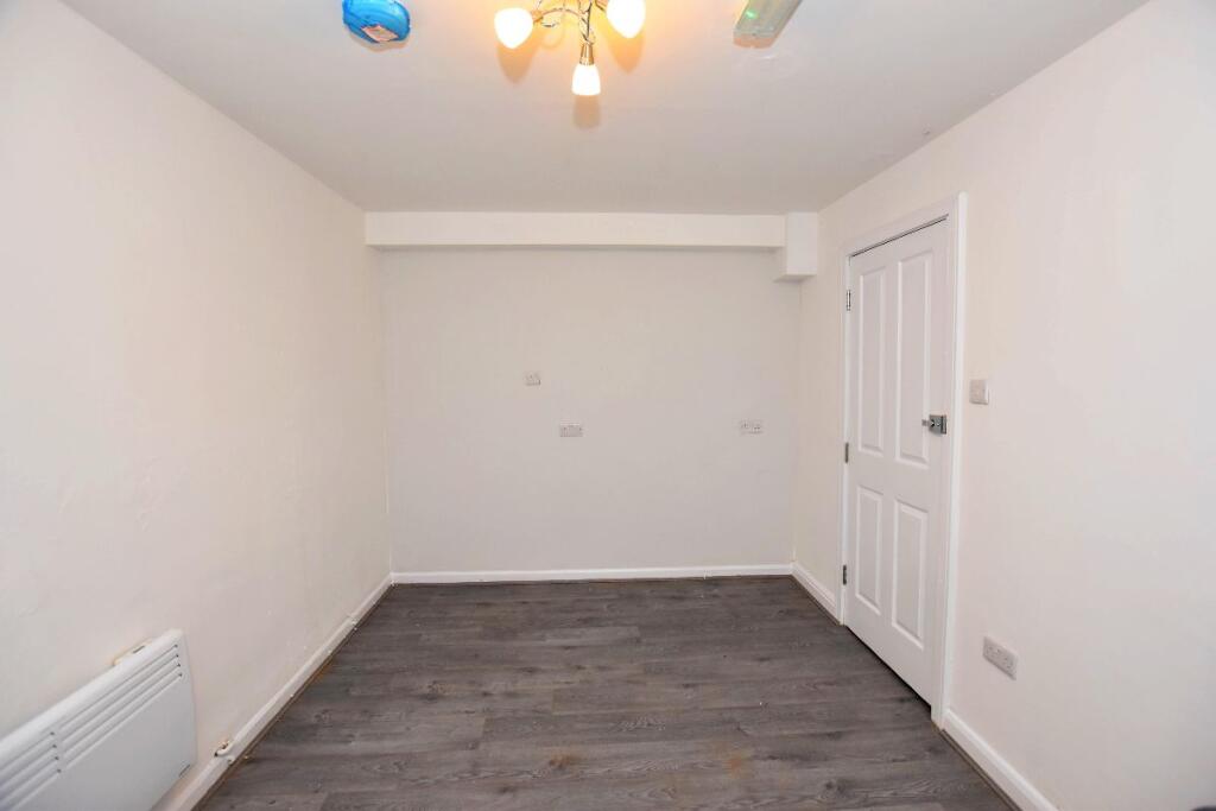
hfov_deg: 100.4
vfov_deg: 77.3
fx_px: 507
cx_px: 608
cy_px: 406
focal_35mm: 15
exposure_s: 1/125
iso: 800
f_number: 4
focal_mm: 10
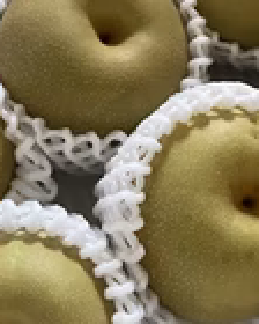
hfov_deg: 19.6
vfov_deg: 23.8
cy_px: 37
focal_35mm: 78
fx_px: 747
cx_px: 164
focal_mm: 3.99
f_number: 1.8
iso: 320
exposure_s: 1/51
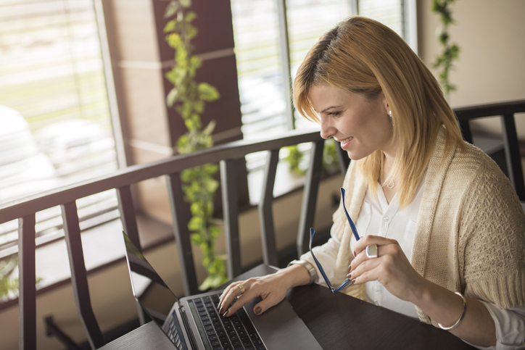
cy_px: 175
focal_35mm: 35
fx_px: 510
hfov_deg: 54.4
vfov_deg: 37.9
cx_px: 262
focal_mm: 35
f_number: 1.4
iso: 100
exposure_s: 1/400
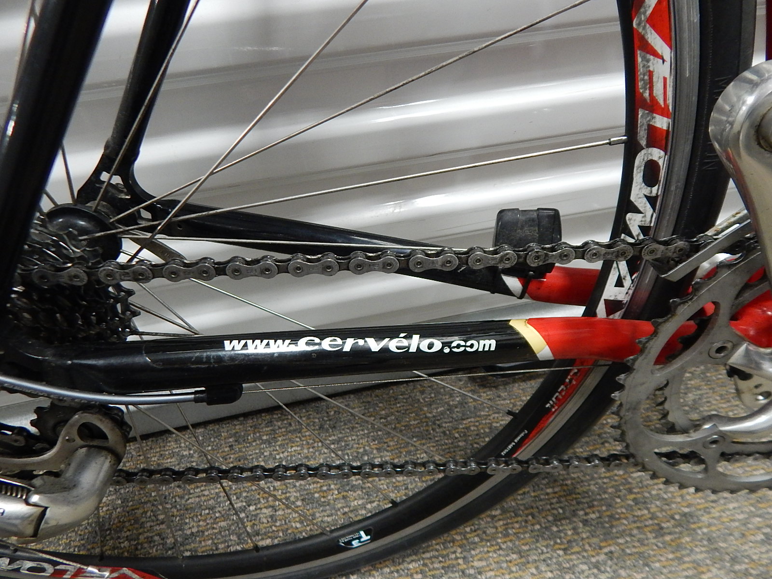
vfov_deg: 61.1
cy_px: 290
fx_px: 491
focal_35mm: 22
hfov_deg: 76.4
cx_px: 386
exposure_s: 1/25
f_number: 3
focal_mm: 4
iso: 400
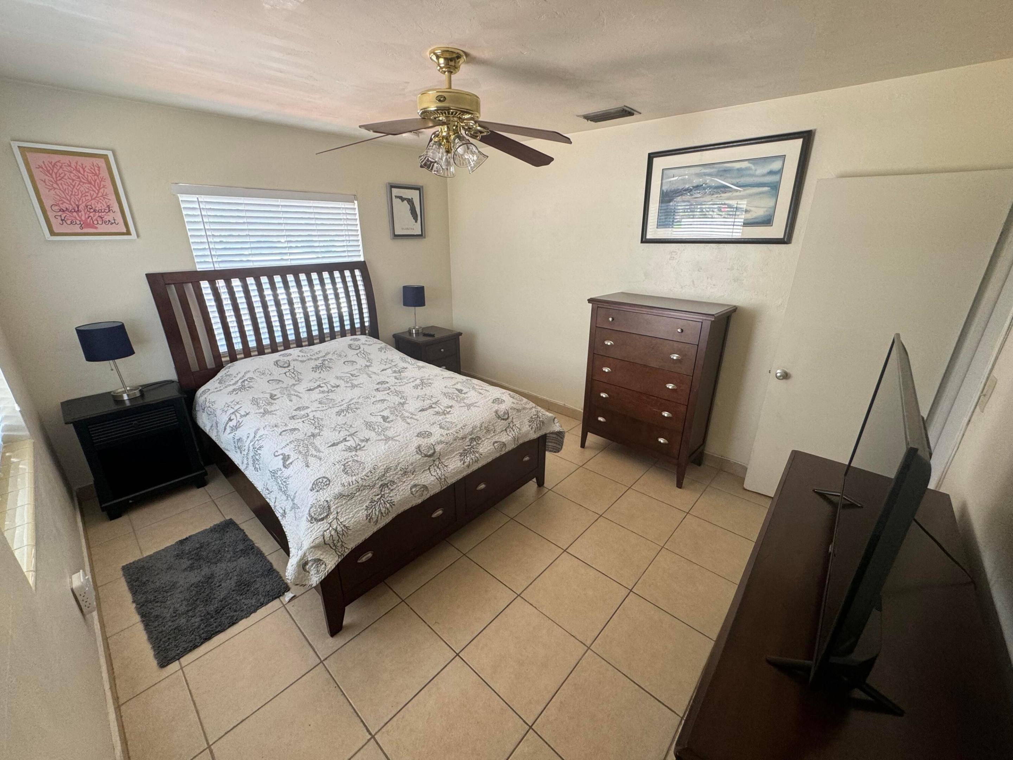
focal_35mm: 14
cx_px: 506
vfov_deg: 85.7
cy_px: 380
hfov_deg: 102.1
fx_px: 410
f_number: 2.2
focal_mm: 2.22
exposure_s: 1/99
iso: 125
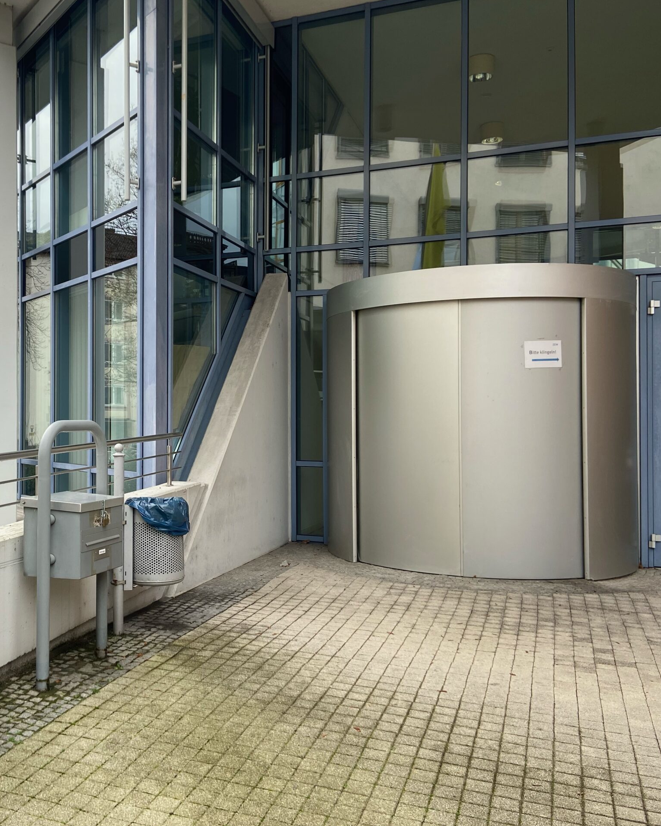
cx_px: 193
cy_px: 414
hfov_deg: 42.4
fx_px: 831
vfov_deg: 52.8
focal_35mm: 34
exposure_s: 1/153
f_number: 1.8
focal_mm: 4.25
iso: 32
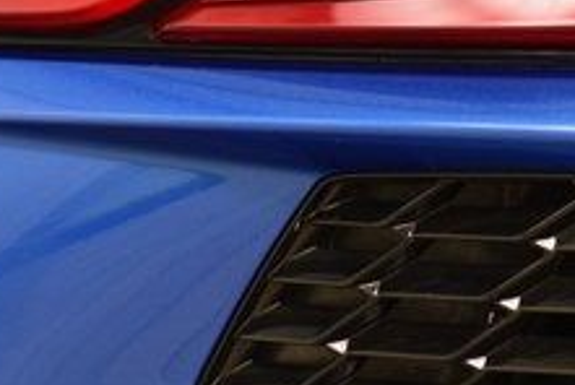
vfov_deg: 6.3
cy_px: -90
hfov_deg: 9.5
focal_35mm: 217
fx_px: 3471
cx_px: 377
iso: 1600
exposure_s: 1/60
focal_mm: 50
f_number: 3.5
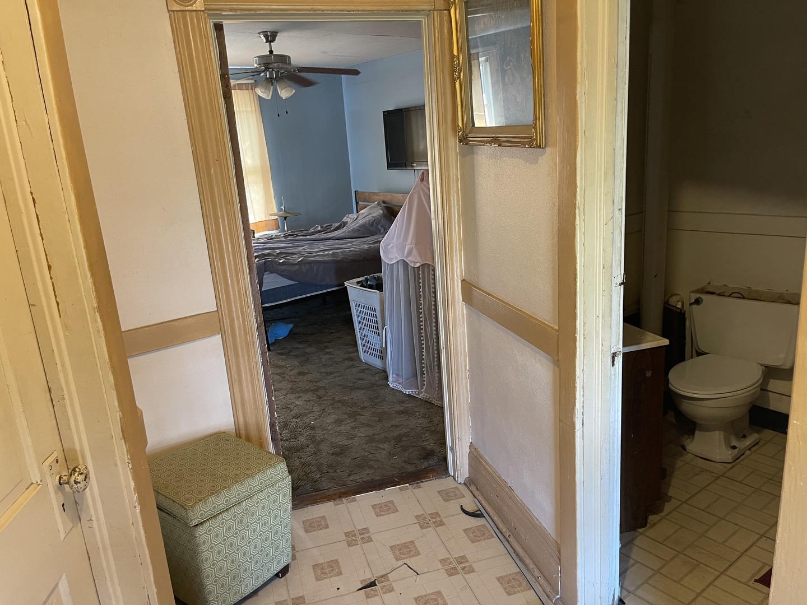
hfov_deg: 69.4
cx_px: 404
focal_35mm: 25
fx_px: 583
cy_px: 302
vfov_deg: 54.9
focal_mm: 5.1
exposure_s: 1/60
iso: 320
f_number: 1.6
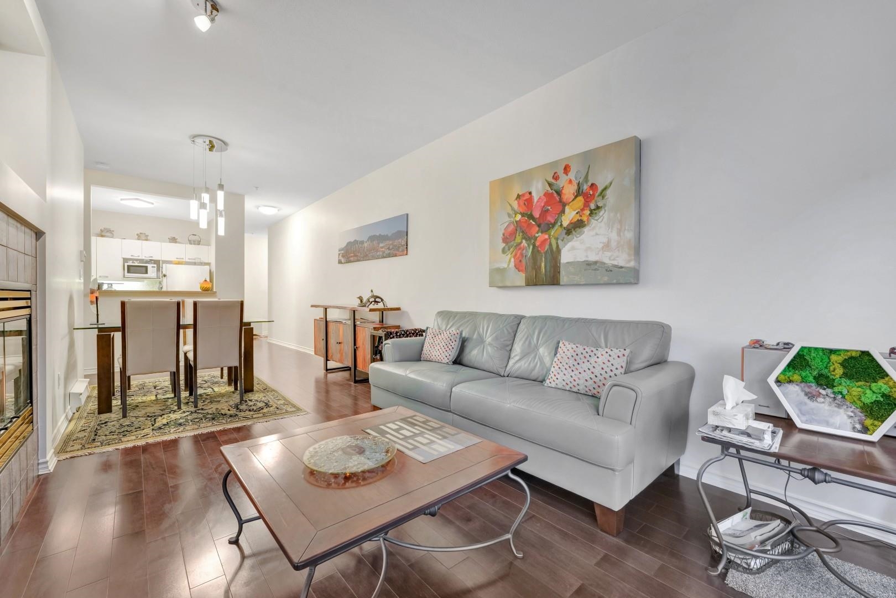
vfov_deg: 78.1
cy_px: 299
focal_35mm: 15
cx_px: 448
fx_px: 368
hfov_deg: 101.1
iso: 400
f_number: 8
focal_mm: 14.8
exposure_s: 1/2.5
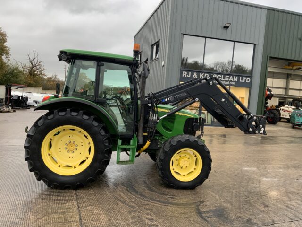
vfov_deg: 48.2
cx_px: 151
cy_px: 114
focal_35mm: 29
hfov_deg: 61.7
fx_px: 253
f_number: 1.8
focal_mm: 3
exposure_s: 1/80
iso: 64
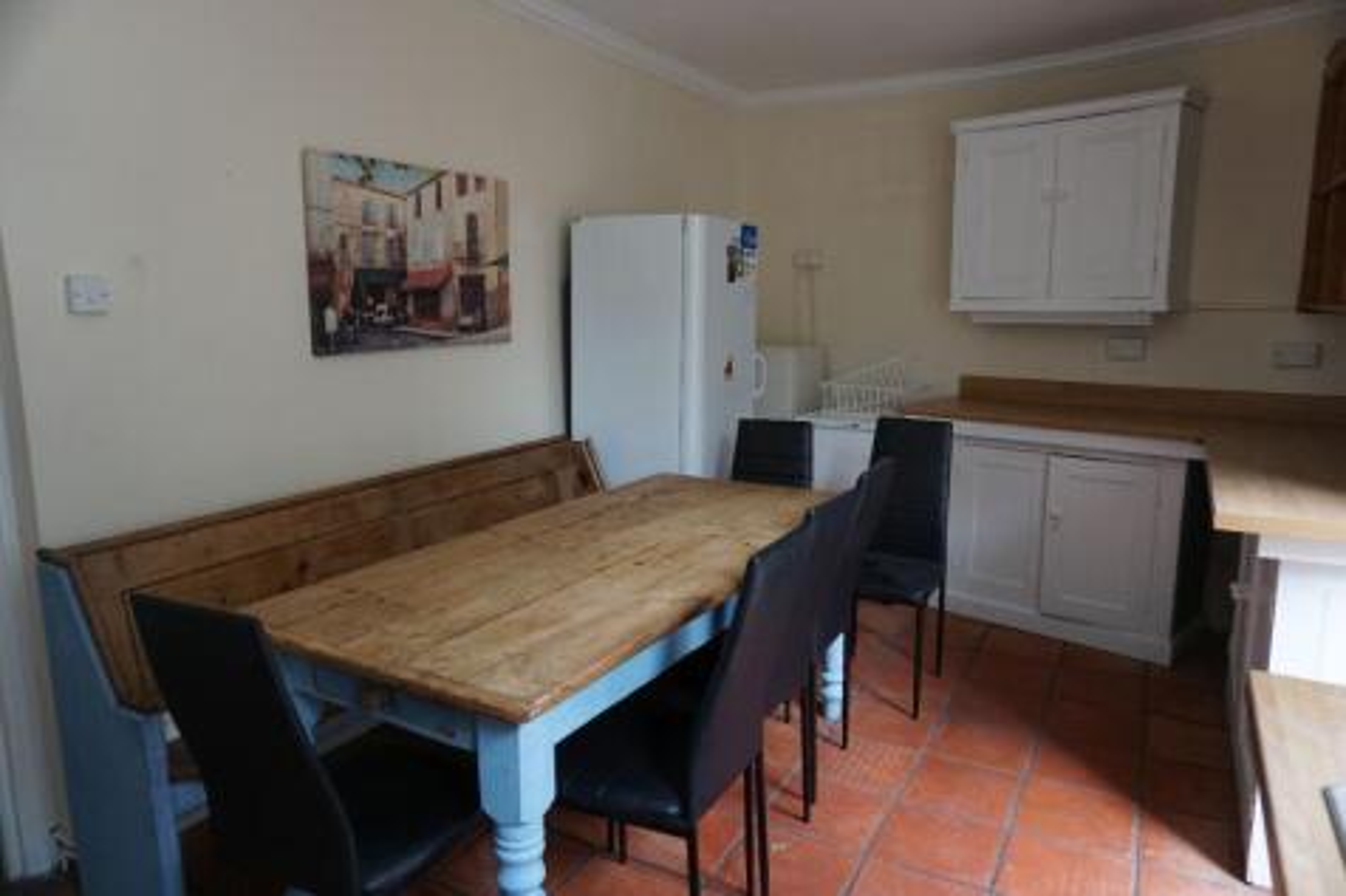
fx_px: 897
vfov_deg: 53.1
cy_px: 448
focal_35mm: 24
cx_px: 673
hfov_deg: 73.8
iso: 640
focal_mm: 16
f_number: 4
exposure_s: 1/160
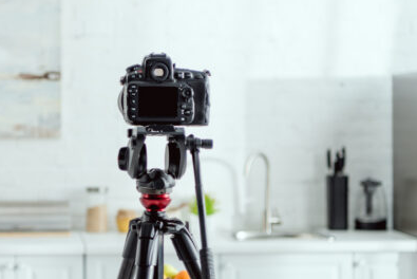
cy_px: 140
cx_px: 90
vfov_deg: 12.8
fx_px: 1240
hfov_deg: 18.9
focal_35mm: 107
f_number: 3.2
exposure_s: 1/160
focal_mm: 55
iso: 200
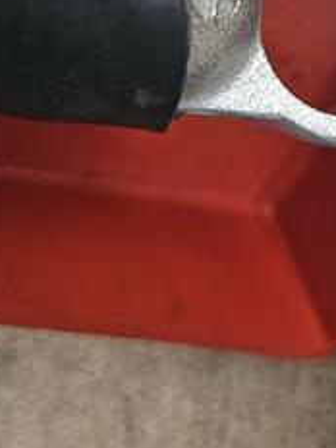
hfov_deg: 19.1
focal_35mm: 76
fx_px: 984
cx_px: 295
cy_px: -15
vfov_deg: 24.3
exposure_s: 1/25
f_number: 1.8
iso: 800
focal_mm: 5.4
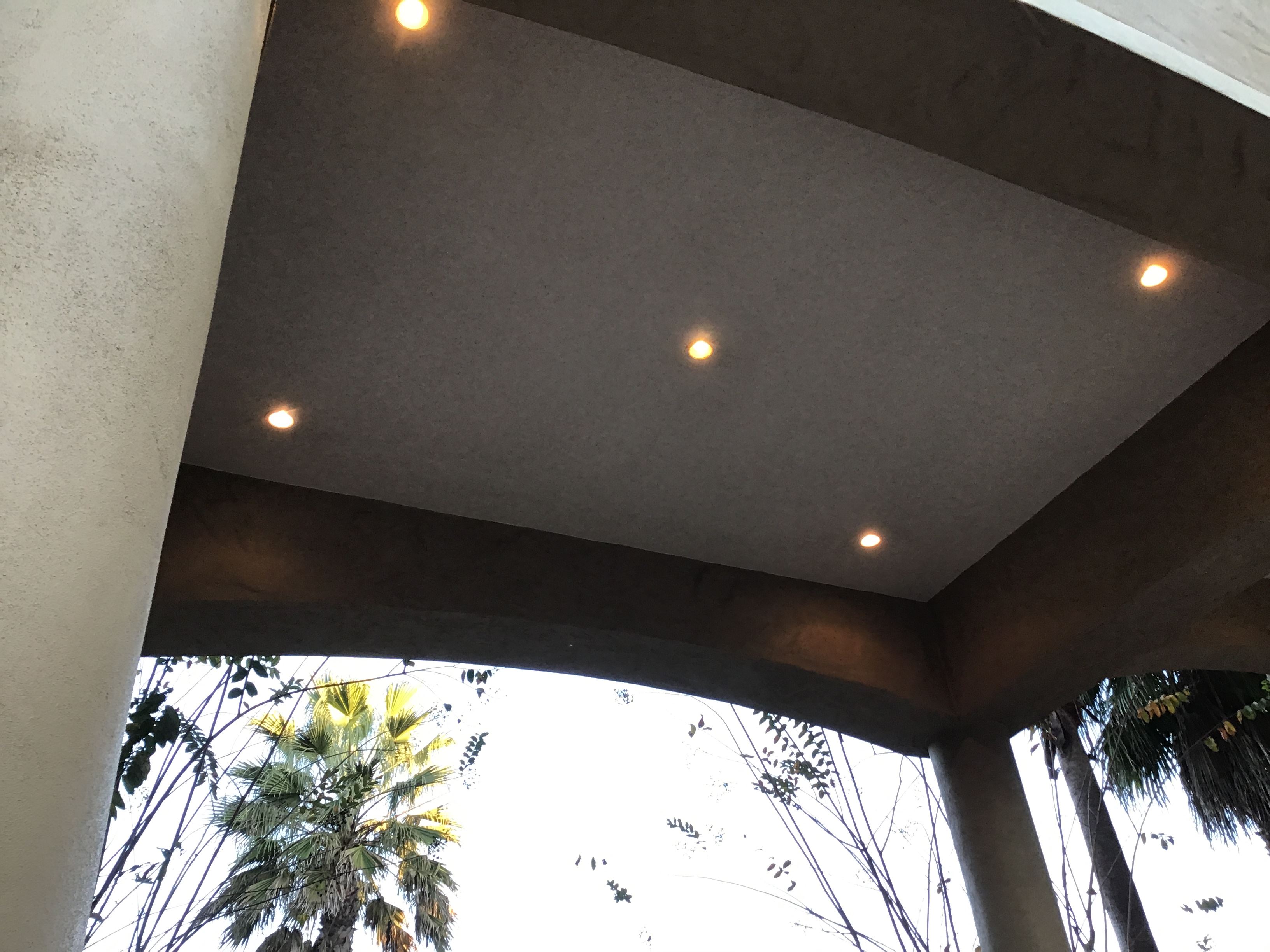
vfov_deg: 45.4
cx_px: 635
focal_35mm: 31
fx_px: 1137
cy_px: 476
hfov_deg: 58.4
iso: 25
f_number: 2.4
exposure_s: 1/40
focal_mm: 3.3
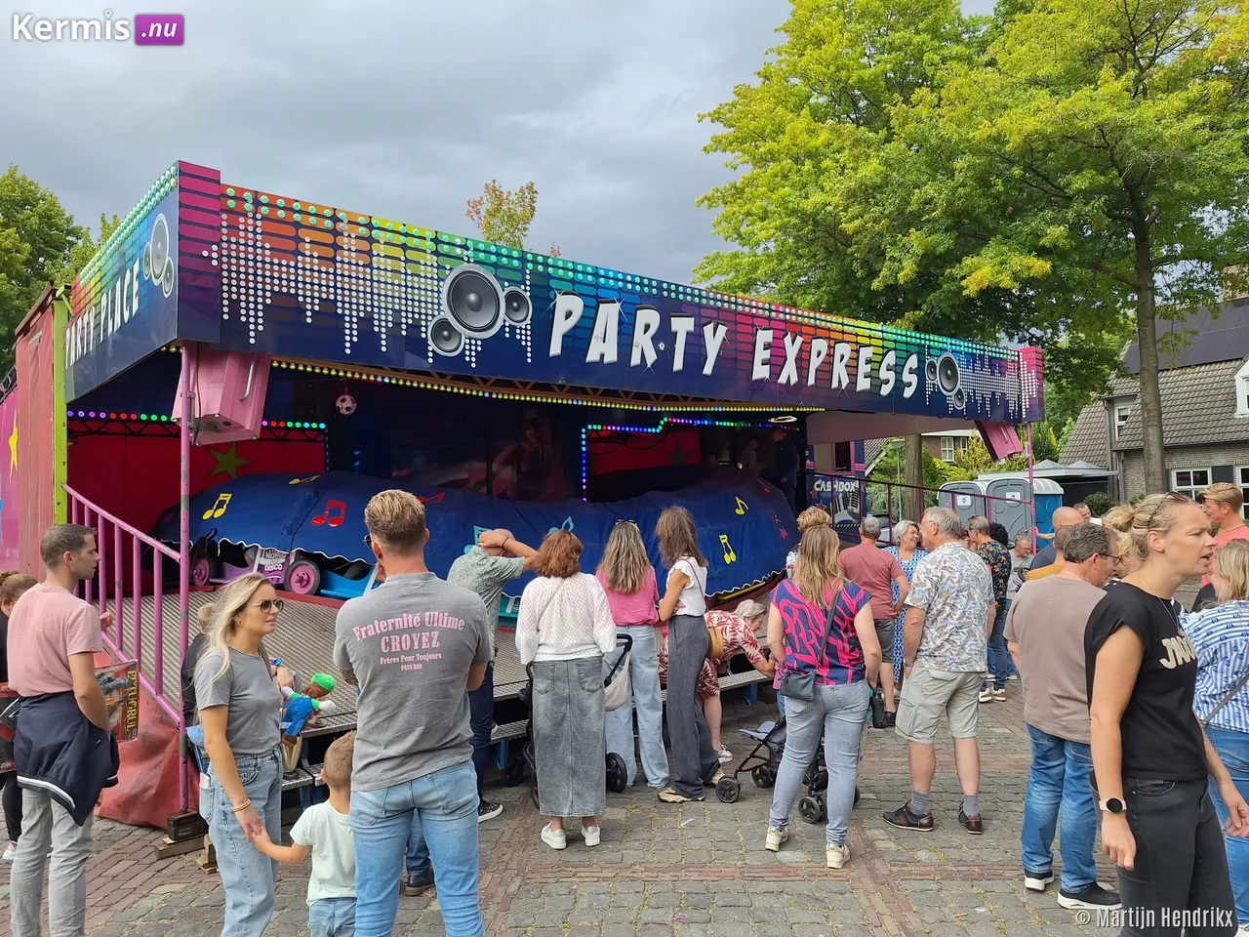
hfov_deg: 73.9
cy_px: 468
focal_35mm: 23
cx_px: 624
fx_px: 830
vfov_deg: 58.9
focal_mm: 5.54
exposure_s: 1/1408
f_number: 1.8
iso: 40
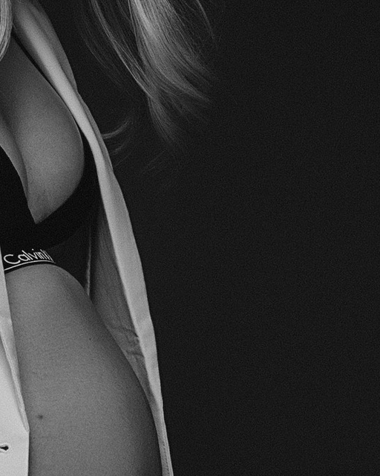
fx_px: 4667
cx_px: -46
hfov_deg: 4.7
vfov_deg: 5.8
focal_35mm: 332
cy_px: 727
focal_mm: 59
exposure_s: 1/160
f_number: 5
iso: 200
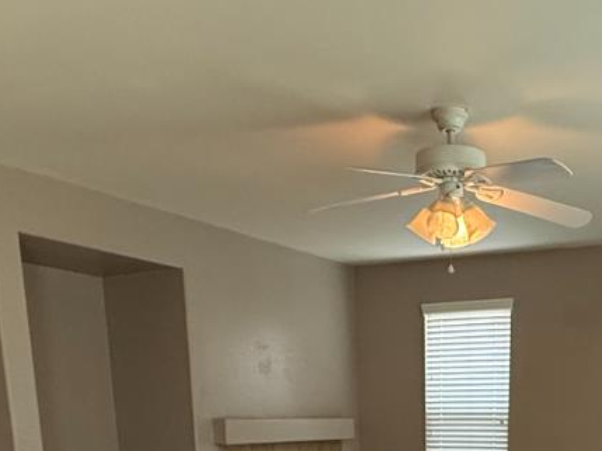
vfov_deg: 24.1
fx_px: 851
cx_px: 462
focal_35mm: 49
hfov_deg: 37.8
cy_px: 653
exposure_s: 1/60
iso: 400
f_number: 2.2
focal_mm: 2.22
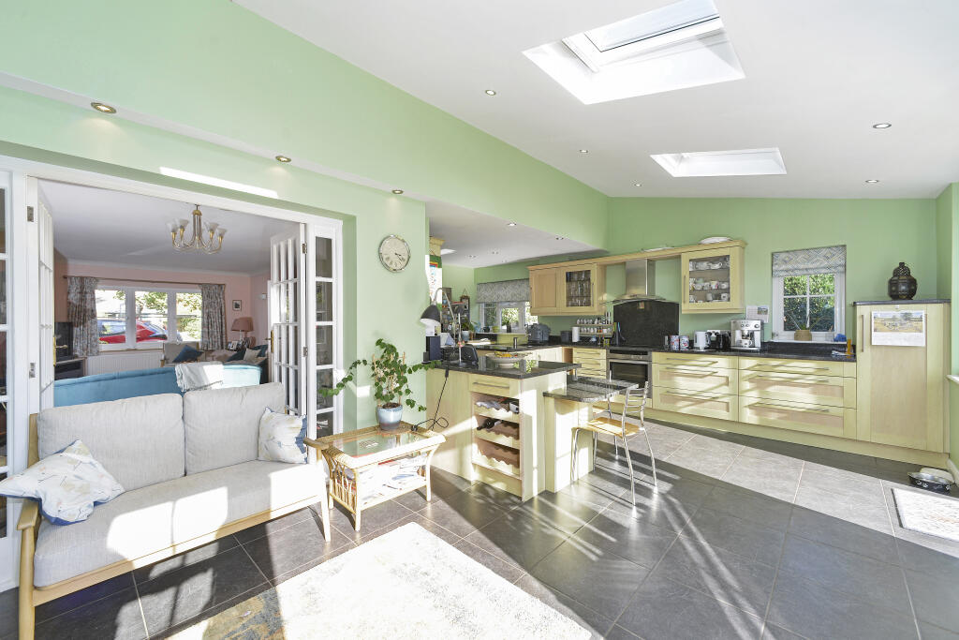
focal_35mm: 14
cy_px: 320
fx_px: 373
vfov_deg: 81.2
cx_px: 480
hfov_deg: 104.2
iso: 400
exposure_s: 1/50
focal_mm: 14
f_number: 7.1
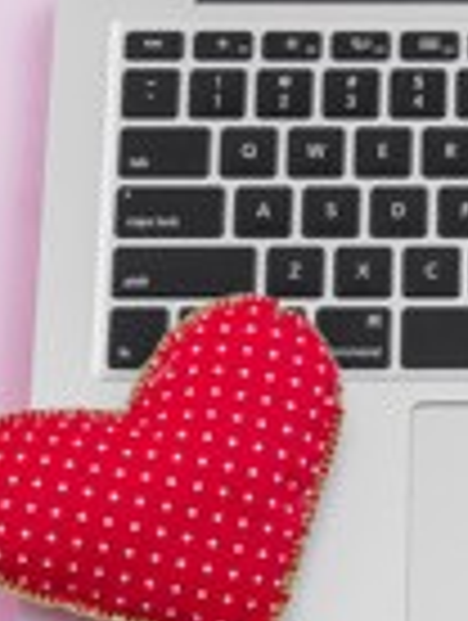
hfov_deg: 6.8
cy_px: 65
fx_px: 3918
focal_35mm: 218
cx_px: 603
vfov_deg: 9.0
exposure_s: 1/160
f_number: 8
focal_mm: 50
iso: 320
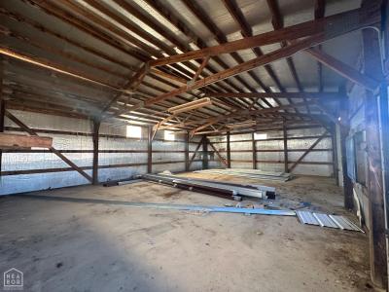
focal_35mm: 14
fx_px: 157
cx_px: 194
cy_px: 146
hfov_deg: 102.1
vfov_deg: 85.7
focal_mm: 2.22
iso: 250
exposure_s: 1/99
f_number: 2.2
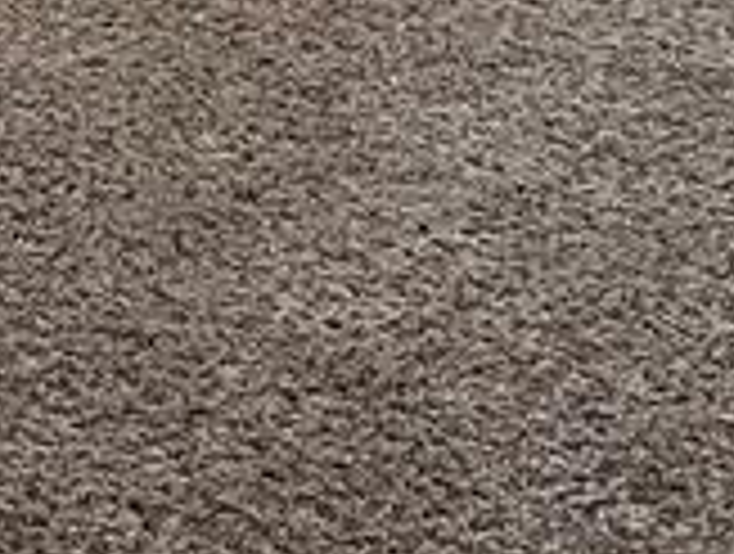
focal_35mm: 163
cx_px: -104
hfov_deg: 11.9
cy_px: -1045
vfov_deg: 8.0
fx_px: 3464
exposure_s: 1/120
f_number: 1.6
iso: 100
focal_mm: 4.2
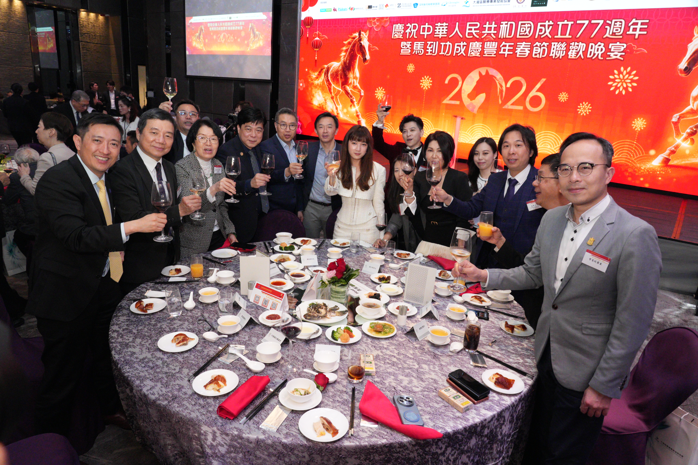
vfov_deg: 53.1
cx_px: 349
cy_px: 232
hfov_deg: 73.7
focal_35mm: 24
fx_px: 465
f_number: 8
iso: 10000
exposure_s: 1/200
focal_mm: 24
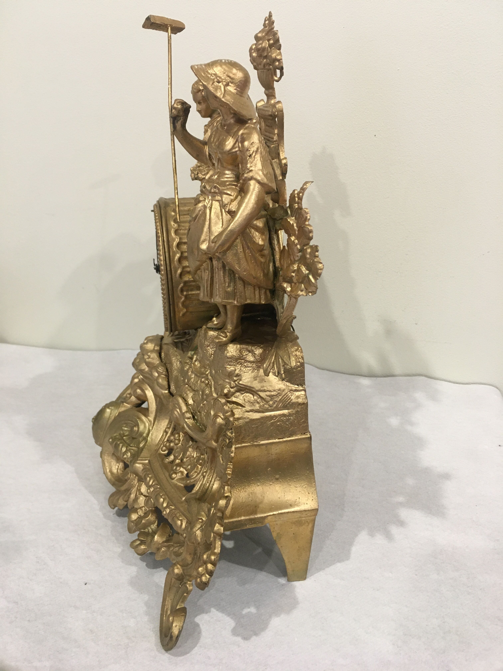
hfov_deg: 48.2
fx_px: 562
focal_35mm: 29
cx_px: 252
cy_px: 336
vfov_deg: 61.7
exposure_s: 1/33
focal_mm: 4.15
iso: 160
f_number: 2.2
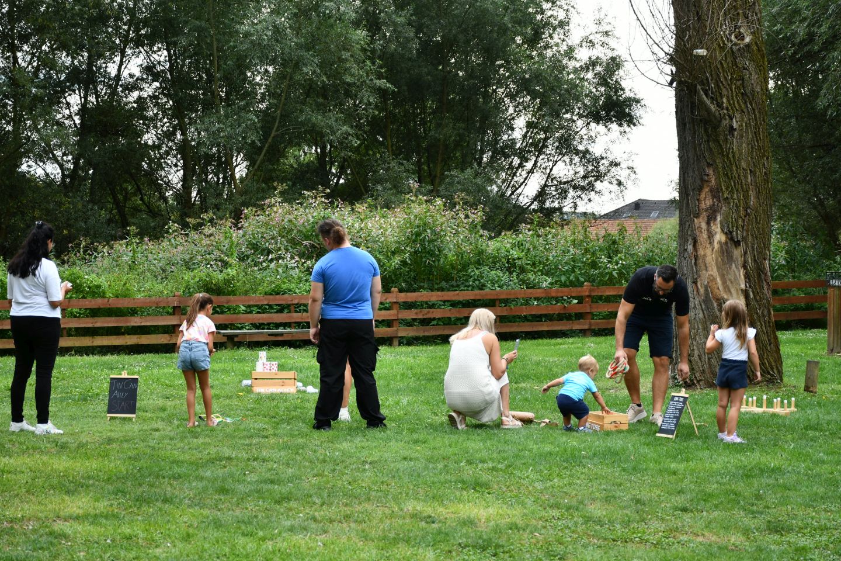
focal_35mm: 75
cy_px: 280
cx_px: 420
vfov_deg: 18.2
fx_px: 1752
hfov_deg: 27.0
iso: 280
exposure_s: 1/250
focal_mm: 50
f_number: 5.6
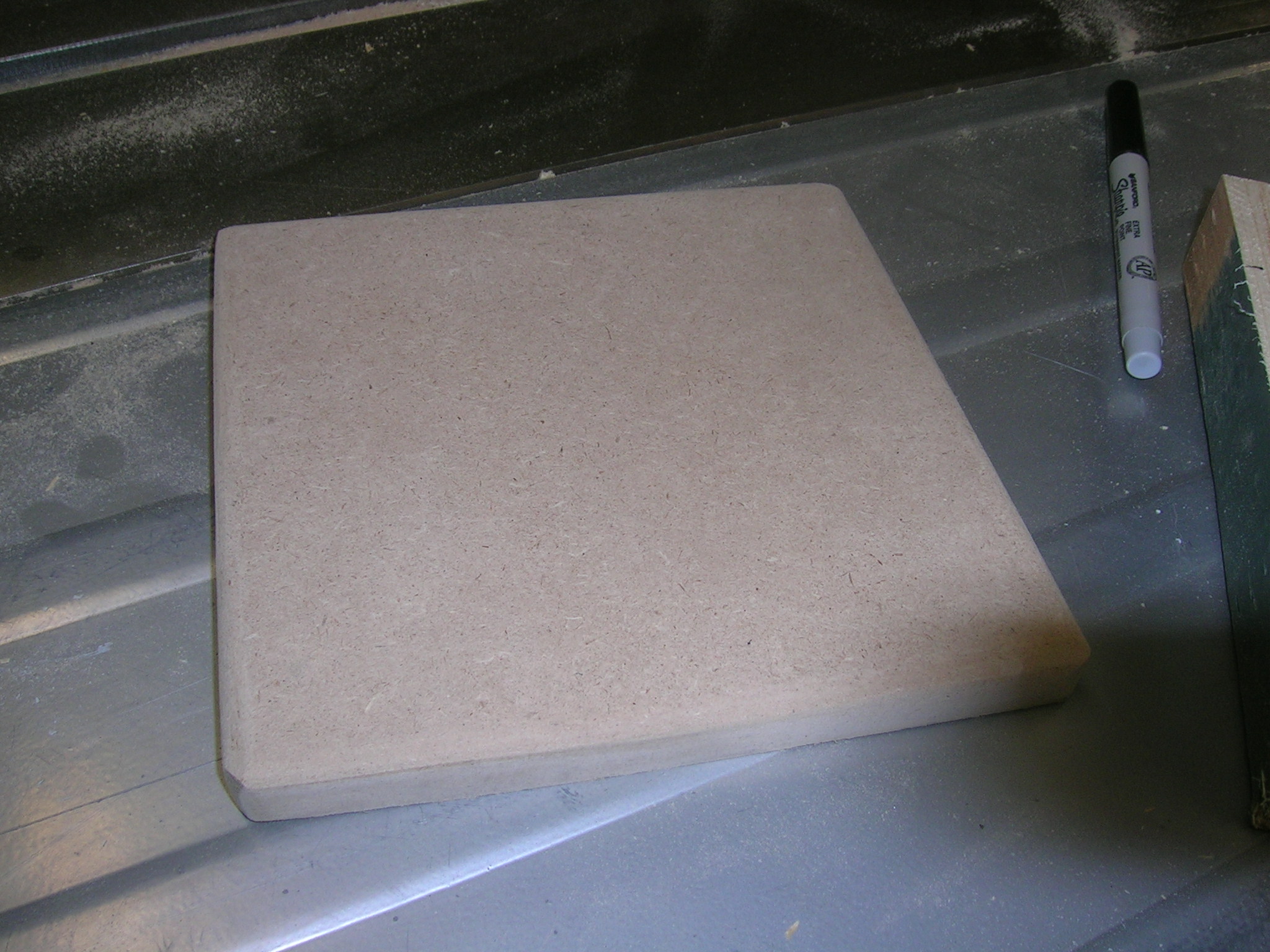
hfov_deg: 52.6
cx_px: 635
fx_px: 1284
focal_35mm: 35
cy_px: 476
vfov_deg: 40.7
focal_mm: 5.4
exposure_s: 1/60.1
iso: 50
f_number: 4.8
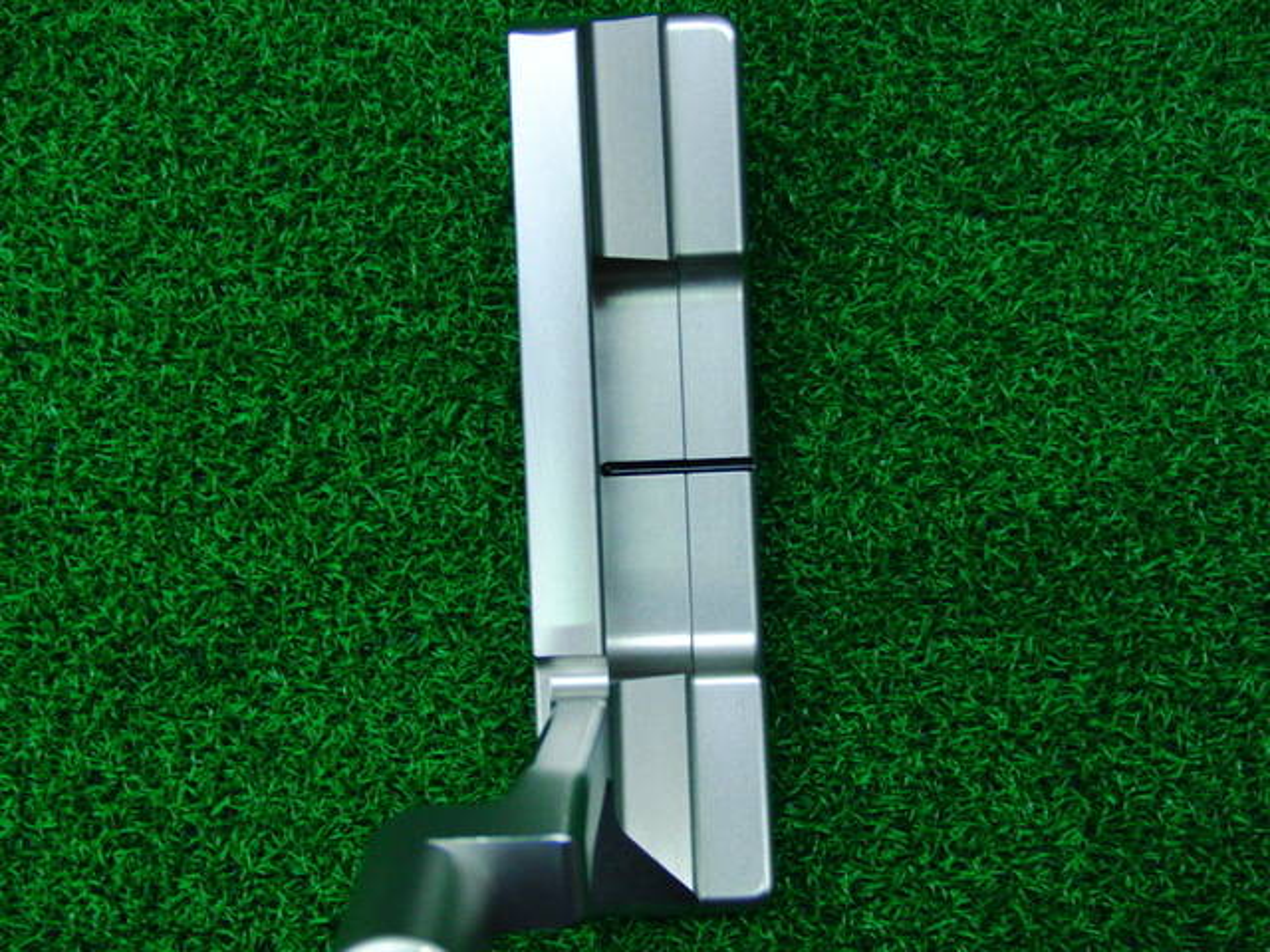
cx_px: 635
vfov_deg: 38.7
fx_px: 1357
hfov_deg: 50.1
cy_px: 476
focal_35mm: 37
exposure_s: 1/60
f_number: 3.6
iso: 400
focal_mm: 6.42
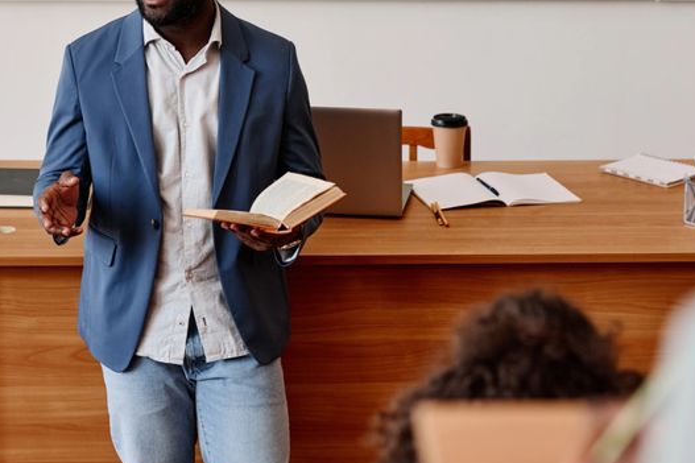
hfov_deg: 15.9
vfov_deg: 10.6
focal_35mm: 129
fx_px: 2489
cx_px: 397
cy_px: 170
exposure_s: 1/500
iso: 800
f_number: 3.2
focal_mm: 85
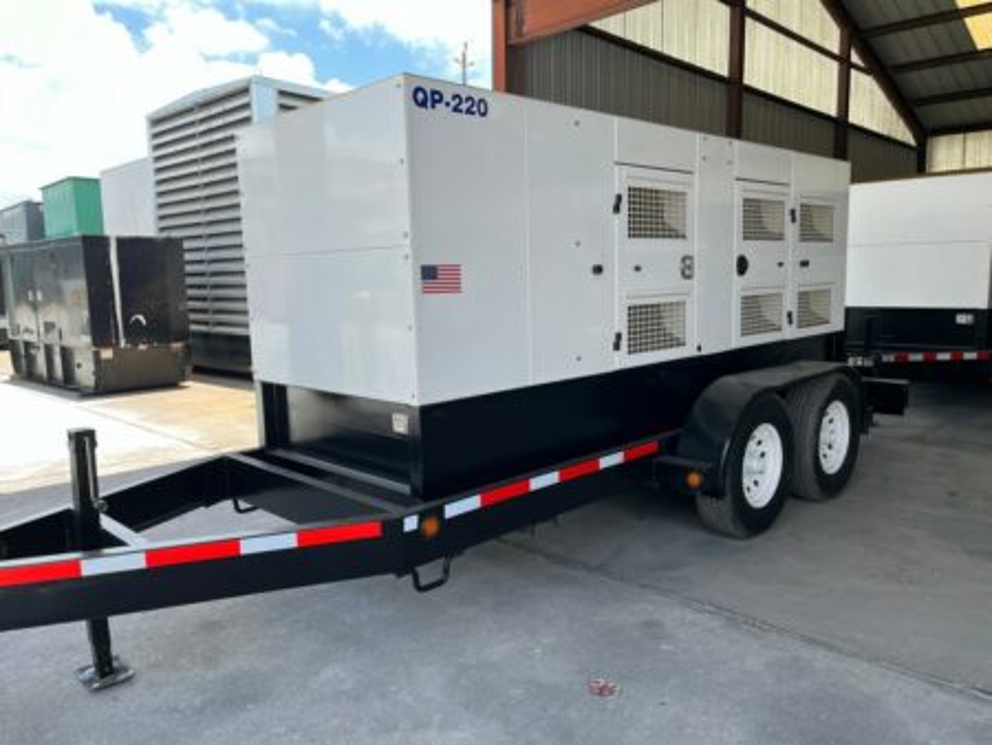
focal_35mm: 26
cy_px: 372
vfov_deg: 53.1
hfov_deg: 67.3
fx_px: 745
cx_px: 496
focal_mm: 5.1
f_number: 1.6
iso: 50
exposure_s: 1/499
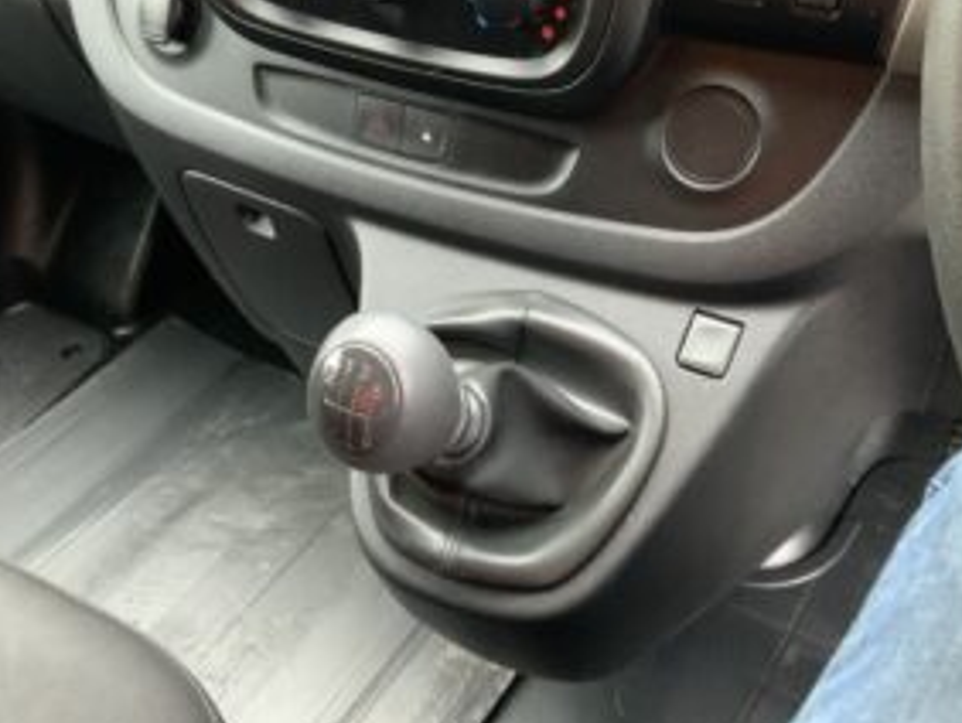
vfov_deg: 38.7
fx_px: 1029
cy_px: 331
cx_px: 529
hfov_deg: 50.0
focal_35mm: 37
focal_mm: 3
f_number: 1.8
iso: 320
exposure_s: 1/40
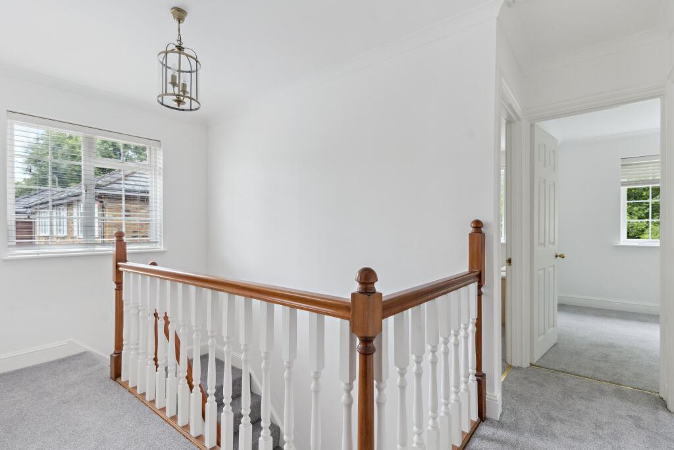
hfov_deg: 93.3
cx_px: 337
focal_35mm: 17
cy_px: 225
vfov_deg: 70.5
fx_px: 318
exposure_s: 1/125
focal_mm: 17
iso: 800
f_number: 6.3
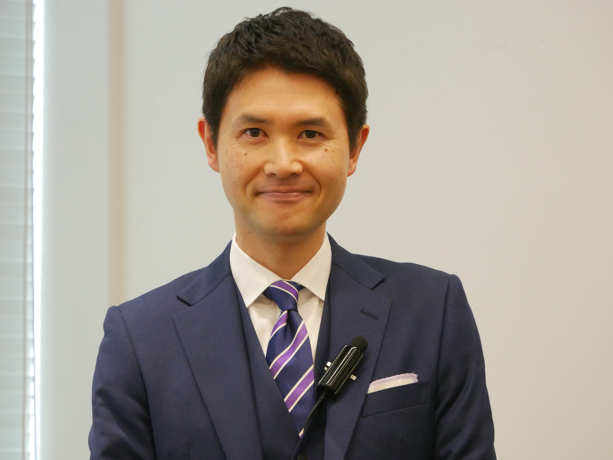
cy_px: 230
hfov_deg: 9.2
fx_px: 3790
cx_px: 306
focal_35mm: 214
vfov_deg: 6.9
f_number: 5.3
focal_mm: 107
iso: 3200
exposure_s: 1/250
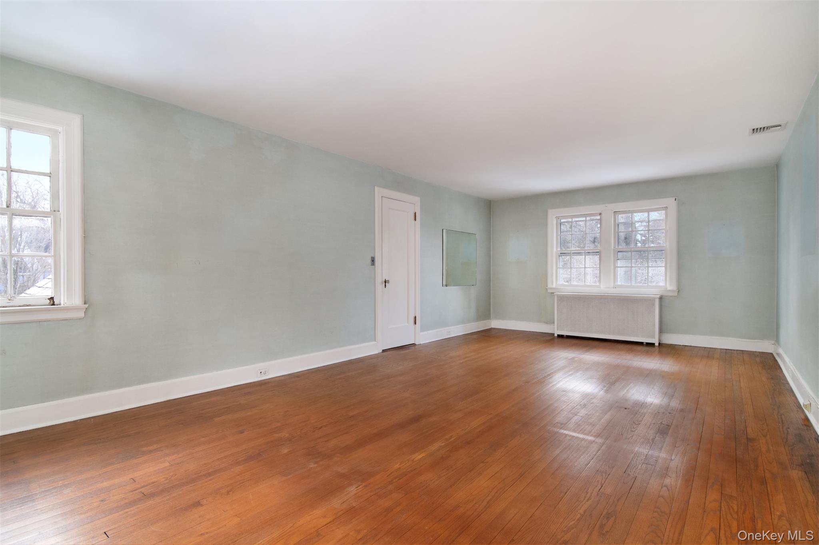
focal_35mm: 16
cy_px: 272
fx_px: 375
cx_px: 410
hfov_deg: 95.0
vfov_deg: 72.0
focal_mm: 11
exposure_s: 1/30
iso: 640
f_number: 8
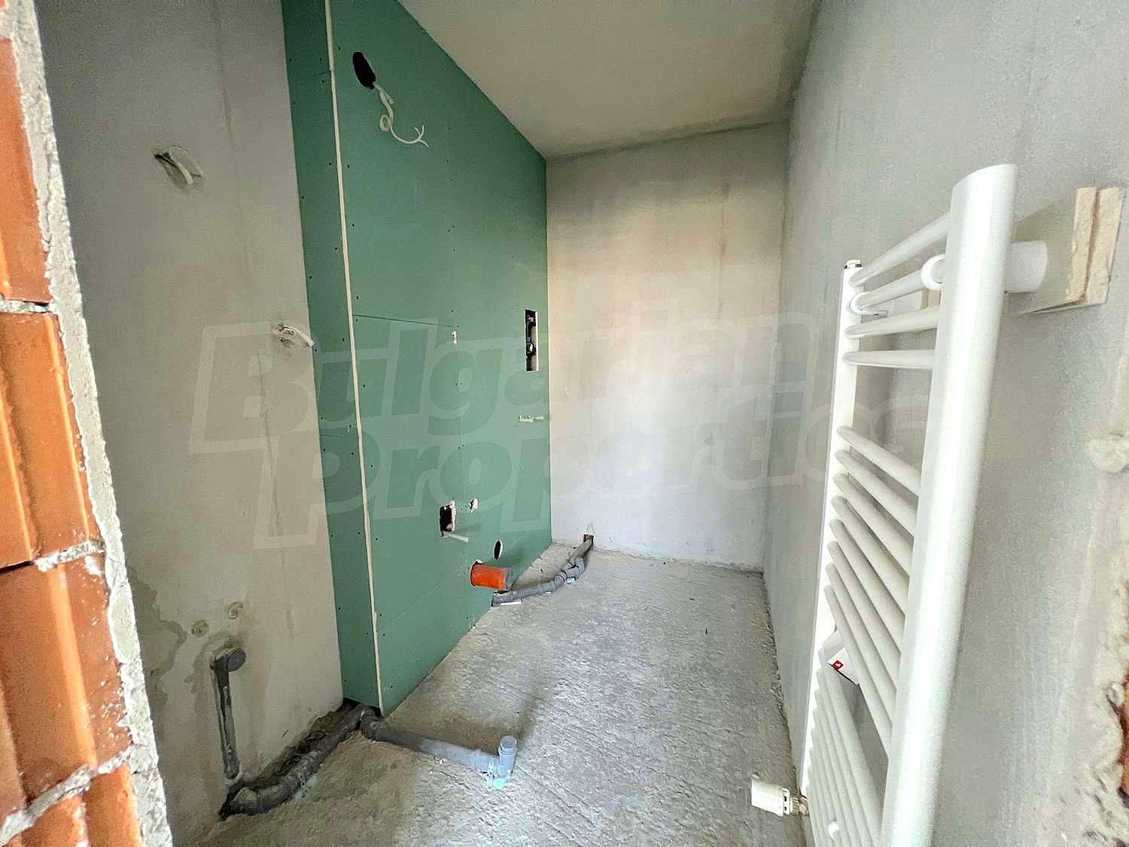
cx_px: 564
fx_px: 424
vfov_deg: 89.9
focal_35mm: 13
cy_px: 424
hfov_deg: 106.2
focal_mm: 1.57
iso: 400
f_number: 1.8
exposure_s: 1/60
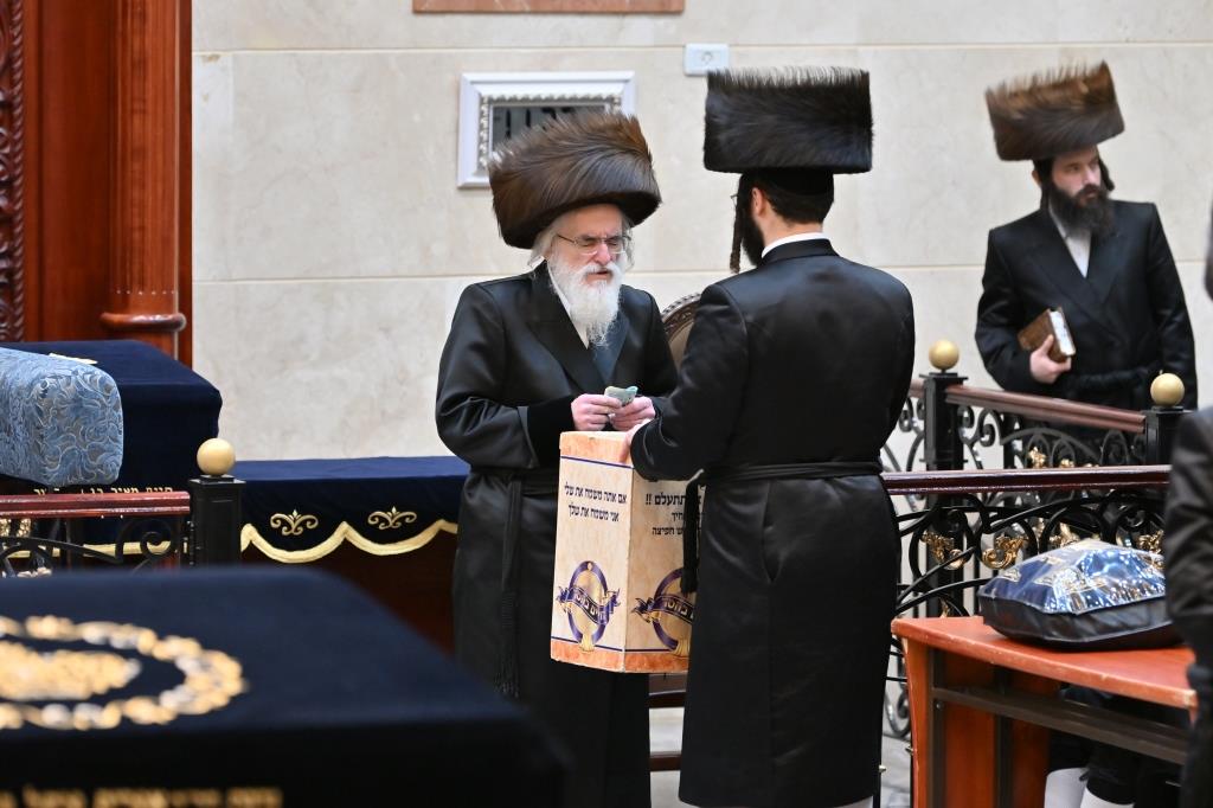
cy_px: 404
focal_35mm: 210
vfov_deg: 6.5
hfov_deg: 9.8
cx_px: 606
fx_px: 7073
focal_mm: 140
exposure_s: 1/400
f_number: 2.8
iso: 640
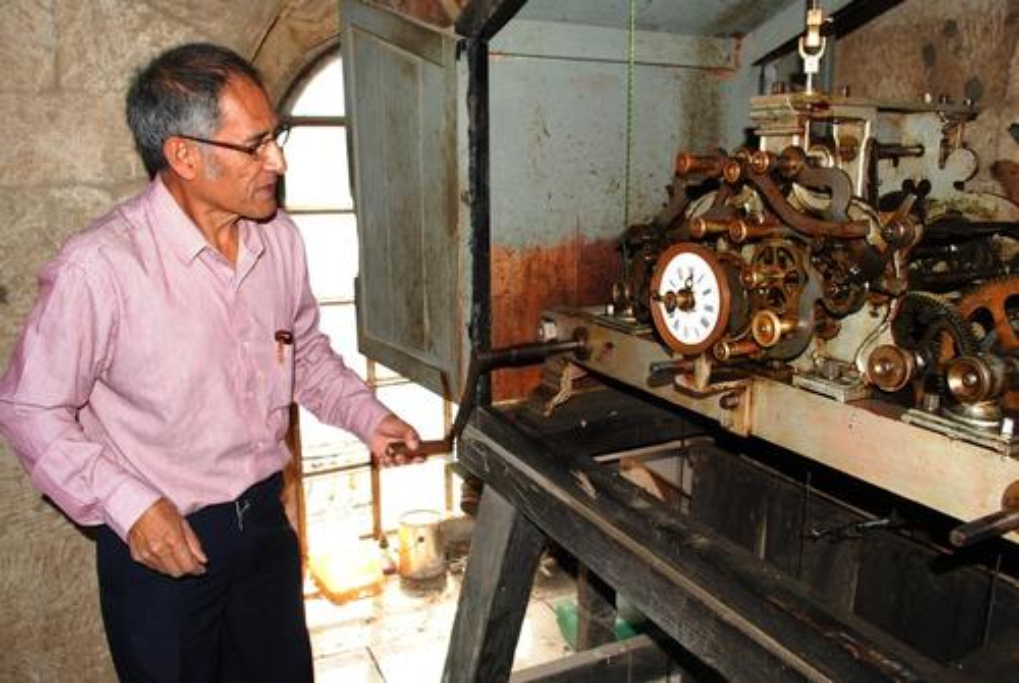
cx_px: 510
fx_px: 765
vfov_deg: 48.1
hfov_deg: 67.3
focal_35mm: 27
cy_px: 342
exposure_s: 1/100
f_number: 5.6
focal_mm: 18
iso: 400
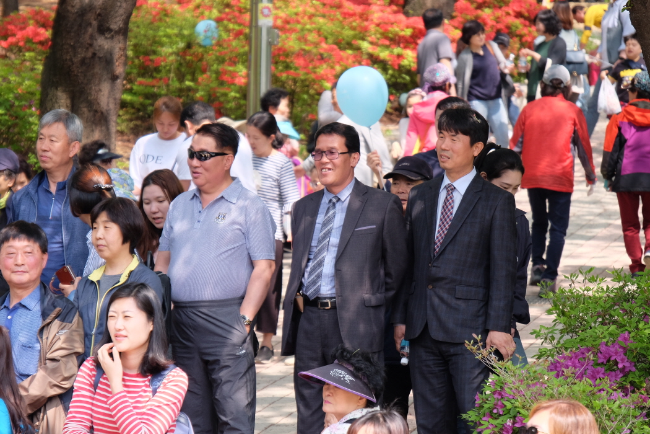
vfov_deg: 7.9
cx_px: 325
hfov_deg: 11.8
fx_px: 3141
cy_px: 217
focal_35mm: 174
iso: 400
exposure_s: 1/250
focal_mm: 116.1
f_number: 5.6
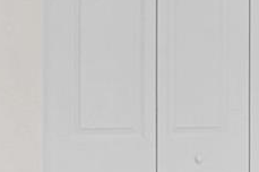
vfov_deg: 12.2
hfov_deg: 16.7
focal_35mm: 112
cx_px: 385
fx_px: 805
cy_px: 111
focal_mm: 16
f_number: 8
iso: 100
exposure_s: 1/30
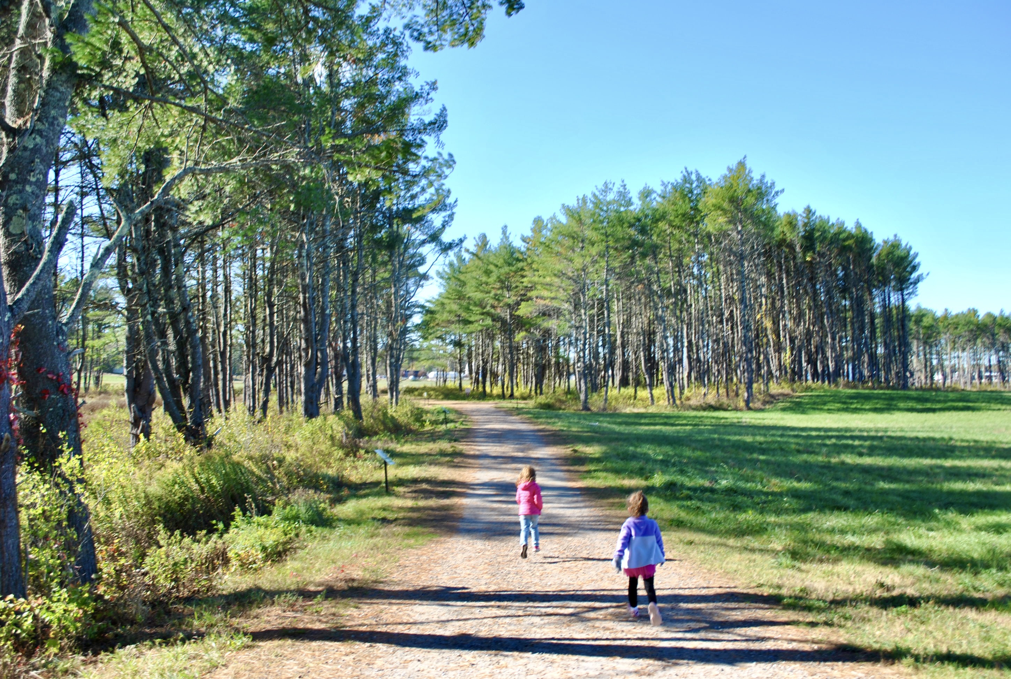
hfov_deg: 57.1
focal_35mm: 33
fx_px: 929
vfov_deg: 40.1
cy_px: 340
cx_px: 506
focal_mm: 22
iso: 100
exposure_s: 1/160
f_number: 6.3
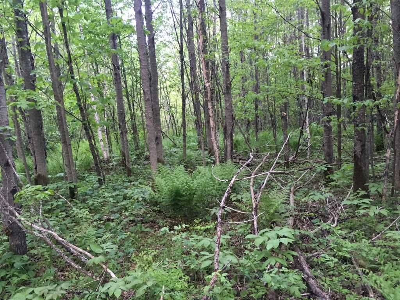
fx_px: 335
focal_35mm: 29
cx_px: 200
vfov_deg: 48.2
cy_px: 150
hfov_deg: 61.7
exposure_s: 1/30
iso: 200
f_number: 2.2
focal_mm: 4.15
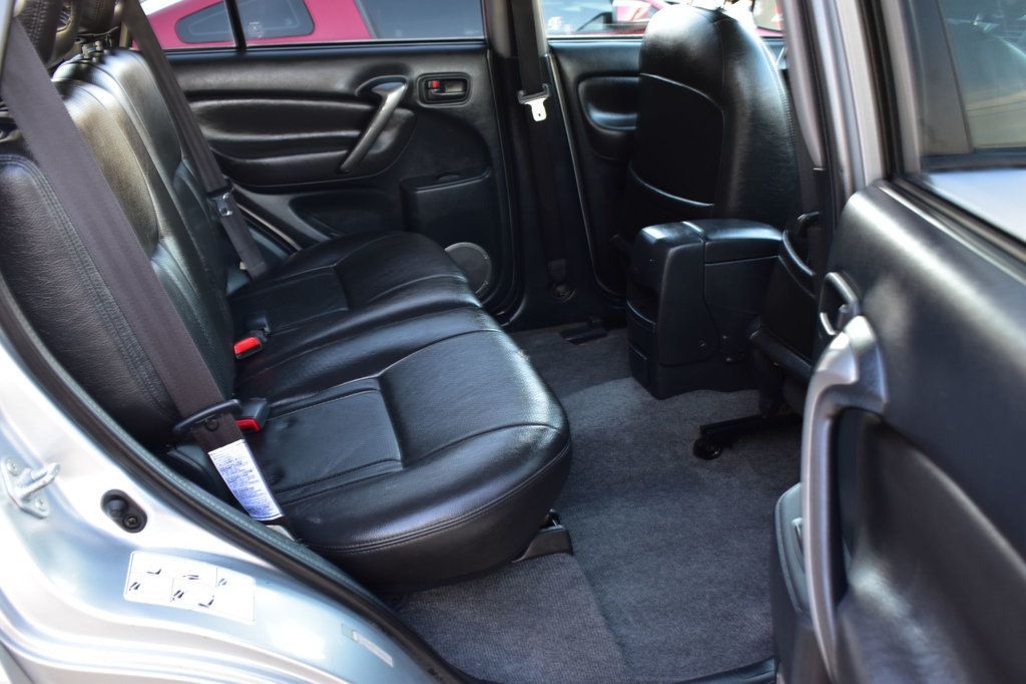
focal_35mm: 34
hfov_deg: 55.1
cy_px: 342
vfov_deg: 38.3
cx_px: 513
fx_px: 983
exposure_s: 1/20
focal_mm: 23
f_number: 6.3
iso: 400
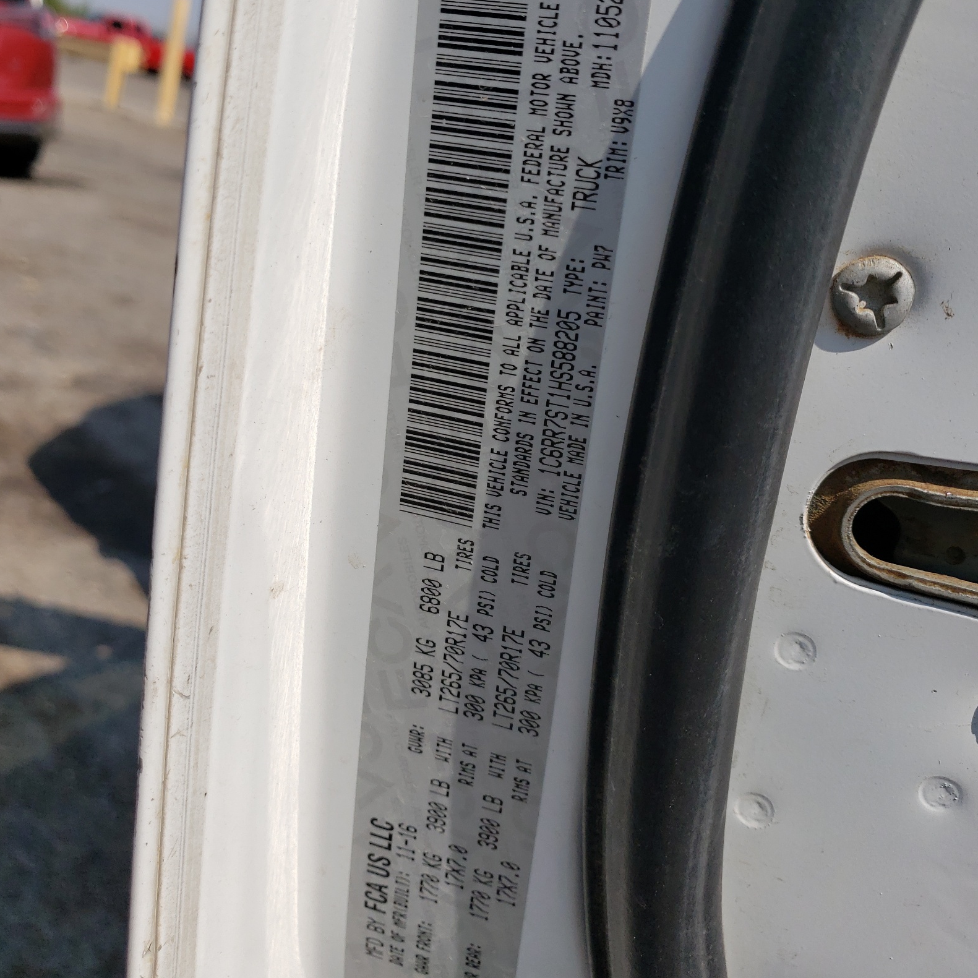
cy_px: 409
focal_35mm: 31
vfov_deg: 52.3
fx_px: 991
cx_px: 487
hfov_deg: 52.5
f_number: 1.5
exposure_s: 1/5000
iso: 50
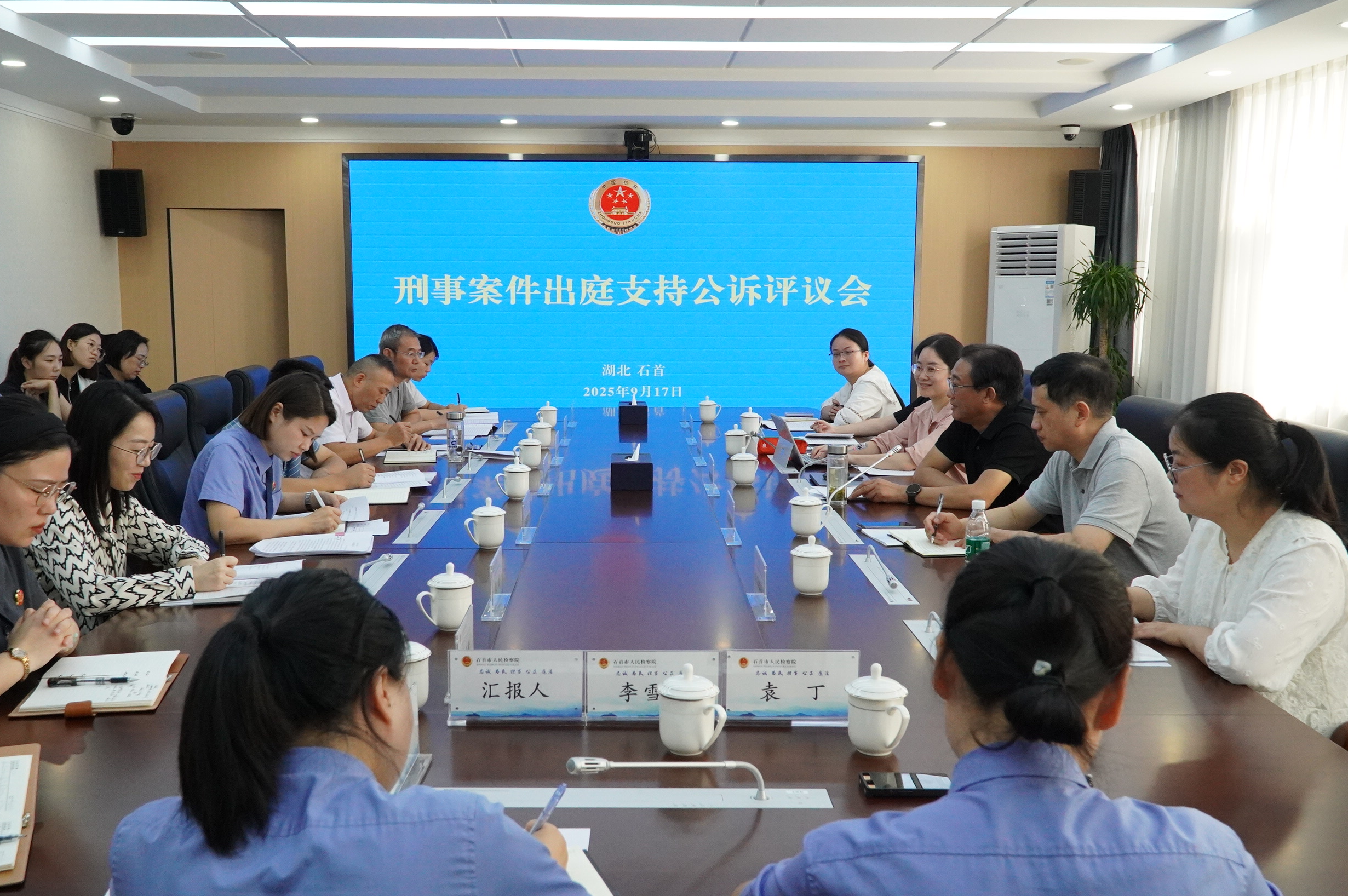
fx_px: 1234
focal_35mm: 33
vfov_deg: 39.9
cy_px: 476
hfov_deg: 57.2
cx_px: 632
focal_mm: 18
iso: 2500
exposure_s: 1/500
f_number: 5.6
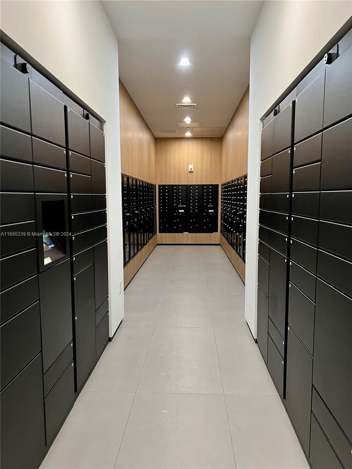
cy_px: 234
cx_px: 176
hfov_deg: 53.1
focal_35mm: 26
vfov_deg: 67.3
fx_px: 353
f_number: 1.5
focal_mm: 5.7
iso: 250
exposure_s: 1/60
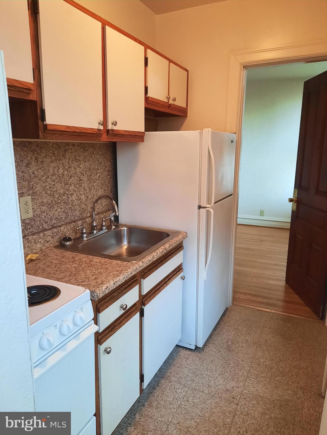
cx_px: 164
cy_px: 218
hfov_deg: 54.9
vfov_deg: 69.4
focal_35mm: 25
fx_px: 315
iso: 320
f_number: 2
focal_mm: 4.6
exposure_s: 1/60
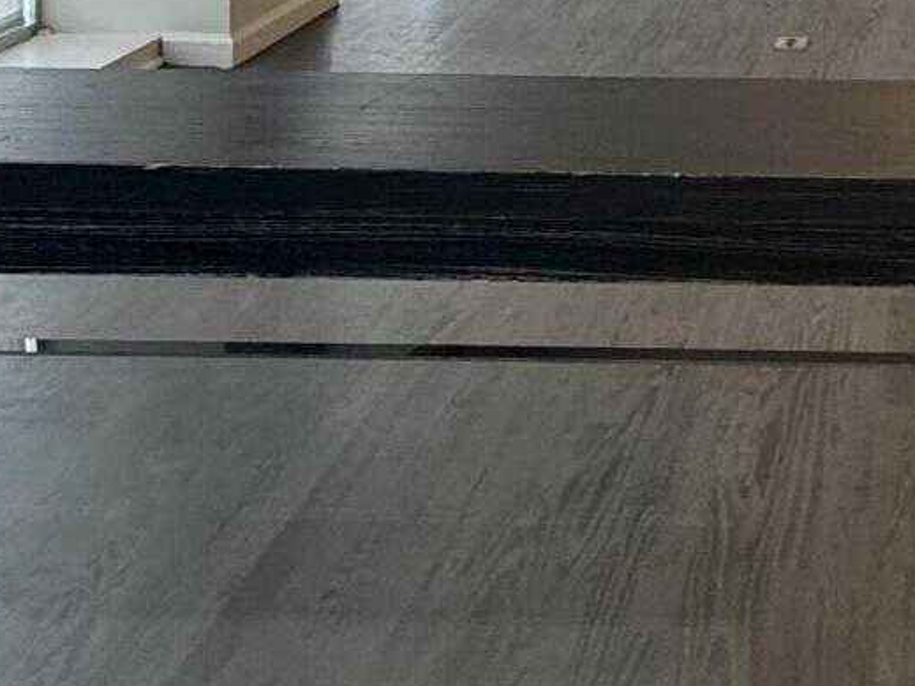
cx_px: 950
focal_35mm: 54
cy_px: -326
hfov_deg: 32.2
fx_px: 1427
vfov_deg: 22.5
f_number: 2.2
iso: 125
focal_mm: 2.22
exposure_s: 1/120
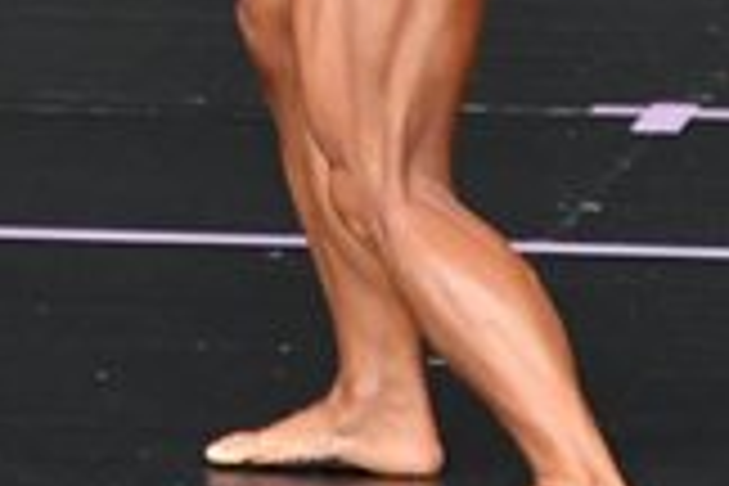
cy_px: -428
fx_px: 30555
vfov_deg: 0.9
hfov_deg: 1.4
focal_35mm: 1509
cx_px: 682
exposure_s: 1/400
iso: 4000
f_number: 5.6
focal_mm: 210
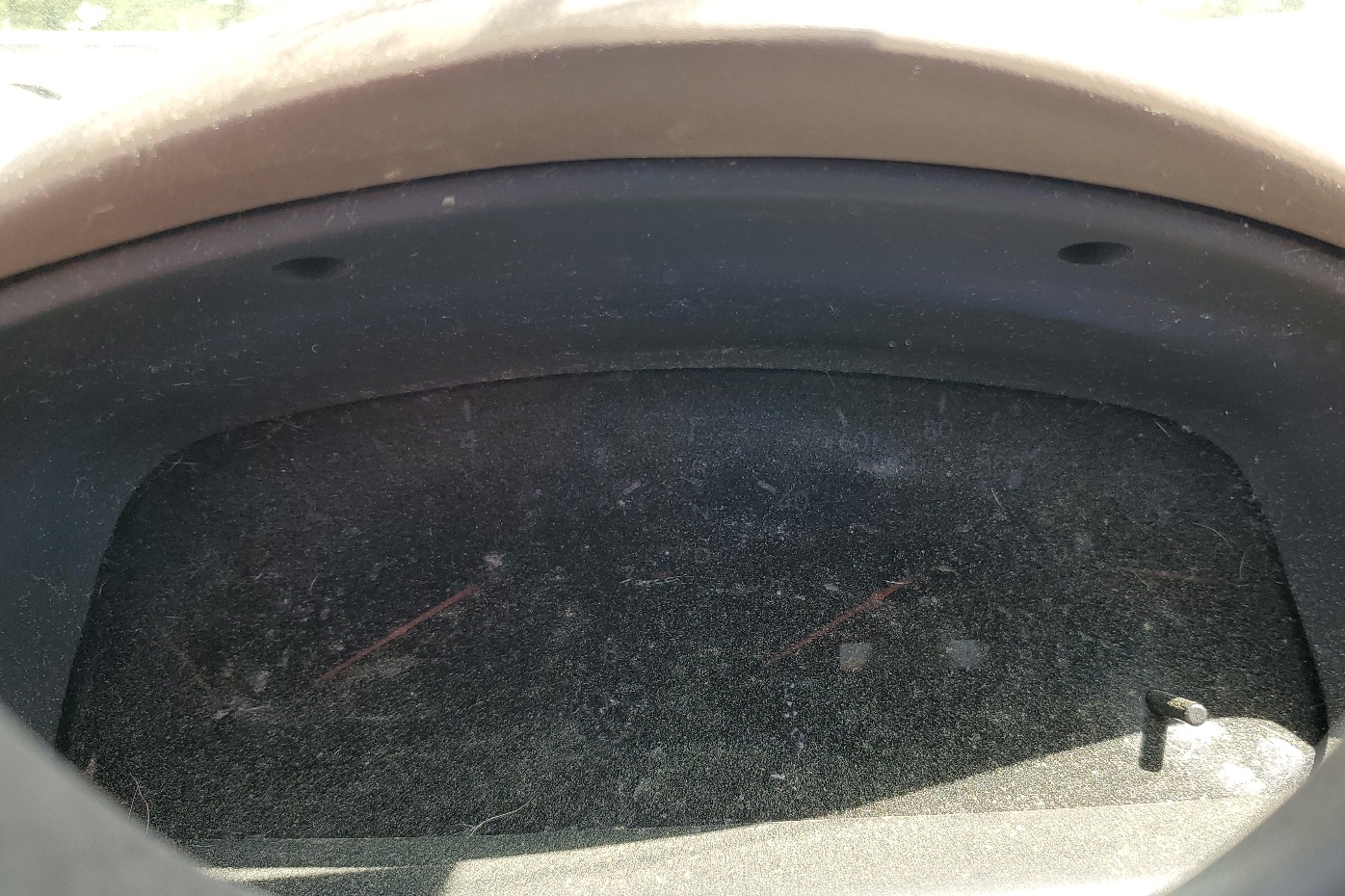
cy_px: 519
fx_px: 1158
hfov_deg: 60.1
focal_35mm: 31
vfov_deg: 42.2
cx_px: 756
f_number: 1.5
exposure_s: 1/238
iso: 50
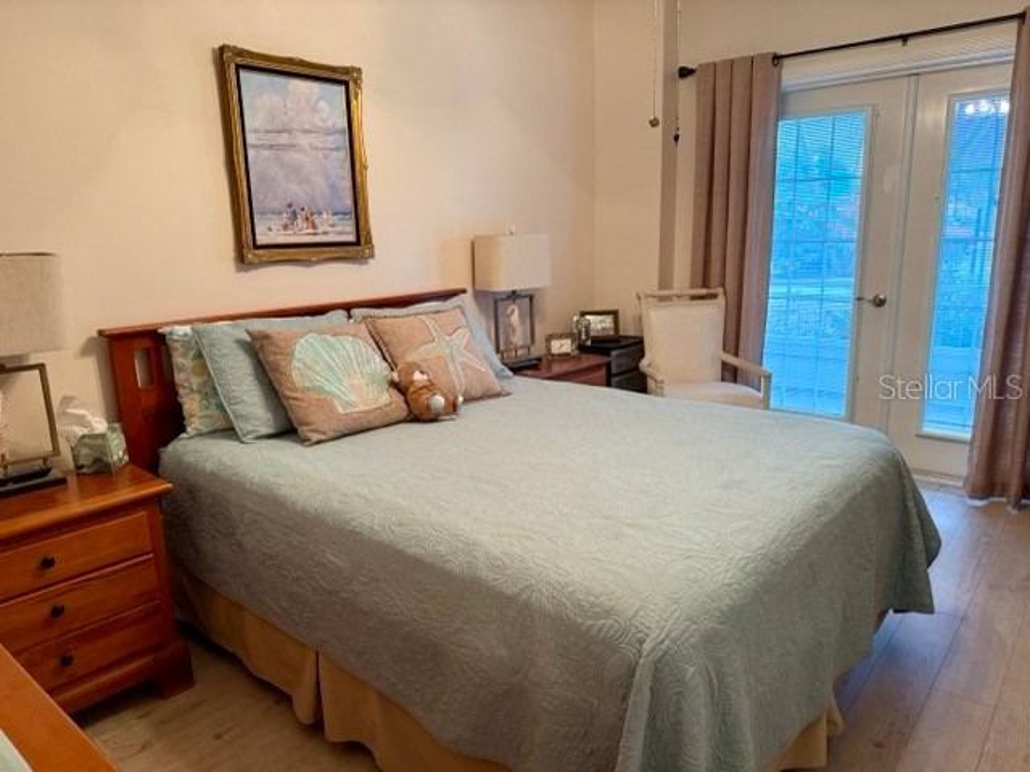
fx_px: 714
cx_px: 515
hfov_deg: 71.6
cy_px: 386
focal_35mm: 24
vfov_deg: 56.8
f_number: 1.78
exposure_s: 1/60
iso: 125
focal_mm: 6.76
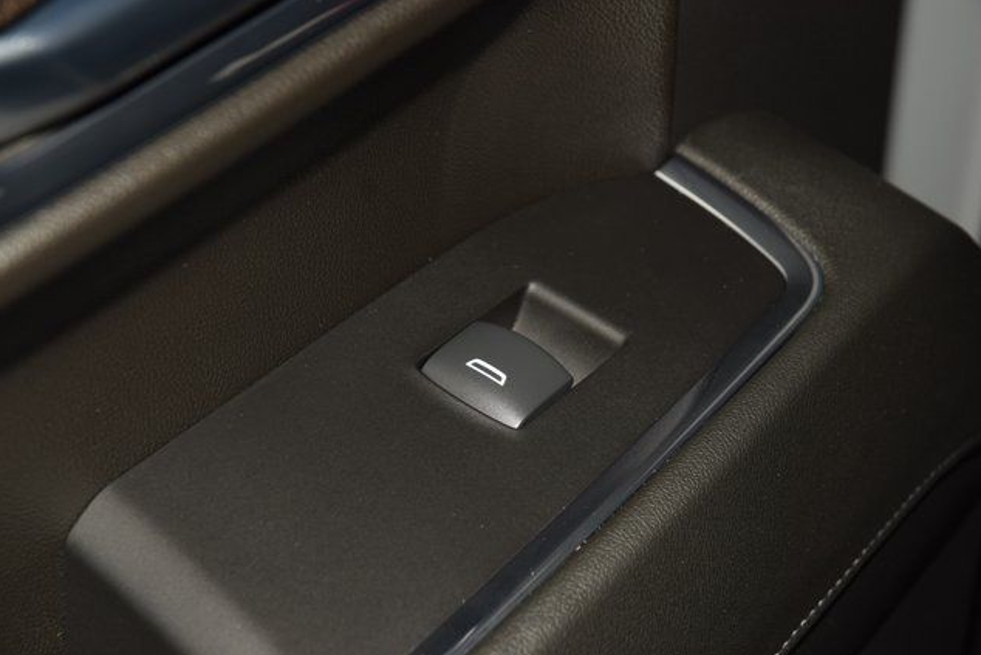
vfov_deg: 12.9
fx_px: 2889
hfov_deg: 19.3
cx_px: 490
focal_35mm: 106
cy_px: 328
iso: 125
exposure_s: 1/125
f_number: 8
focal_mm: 70
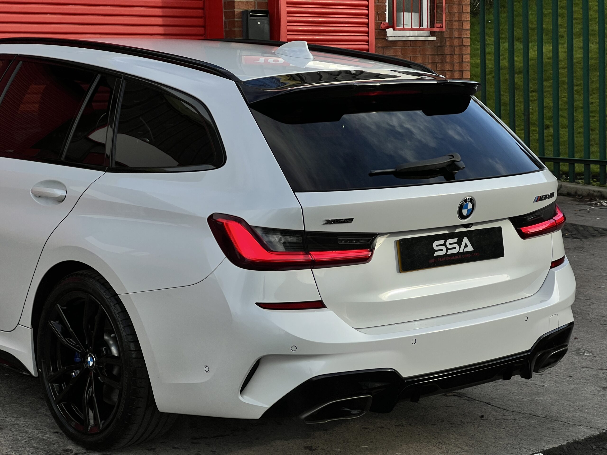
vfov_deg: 19.1
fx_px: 1350
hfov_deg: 25.3
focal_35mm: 77
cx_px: 304
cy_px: 228
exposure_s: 1/605
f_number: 2.8
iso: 32
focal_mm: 9
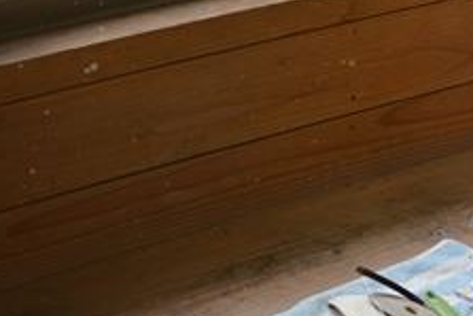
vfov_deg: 12.8
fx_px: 1394
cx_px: 365
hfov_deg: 19.1
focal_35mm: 106
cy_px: 291
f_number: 2.5
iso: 100
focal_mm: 35
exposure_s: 1/160
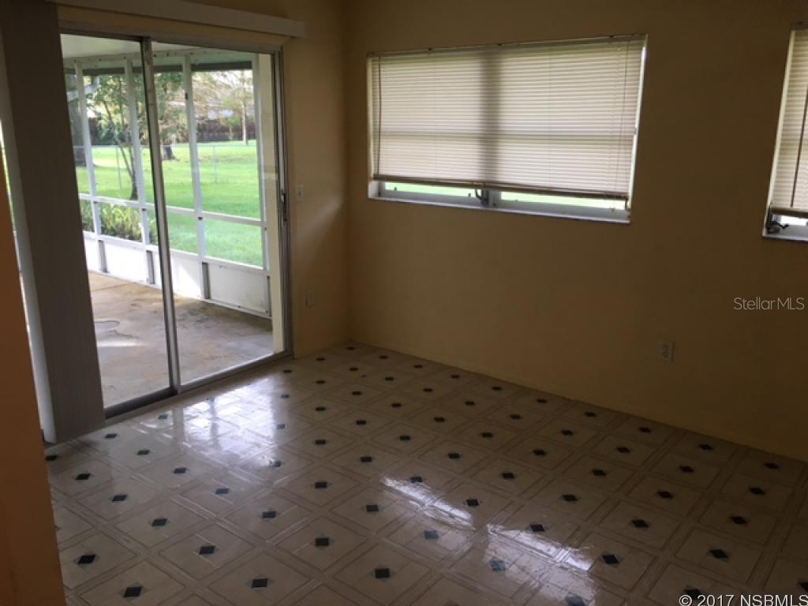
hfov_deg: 61.7
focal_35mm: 29
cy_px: 303
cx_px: 404
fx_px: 677
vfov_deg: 48.2
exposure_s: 1/40
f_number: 2.2
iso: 25
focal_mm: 4.15
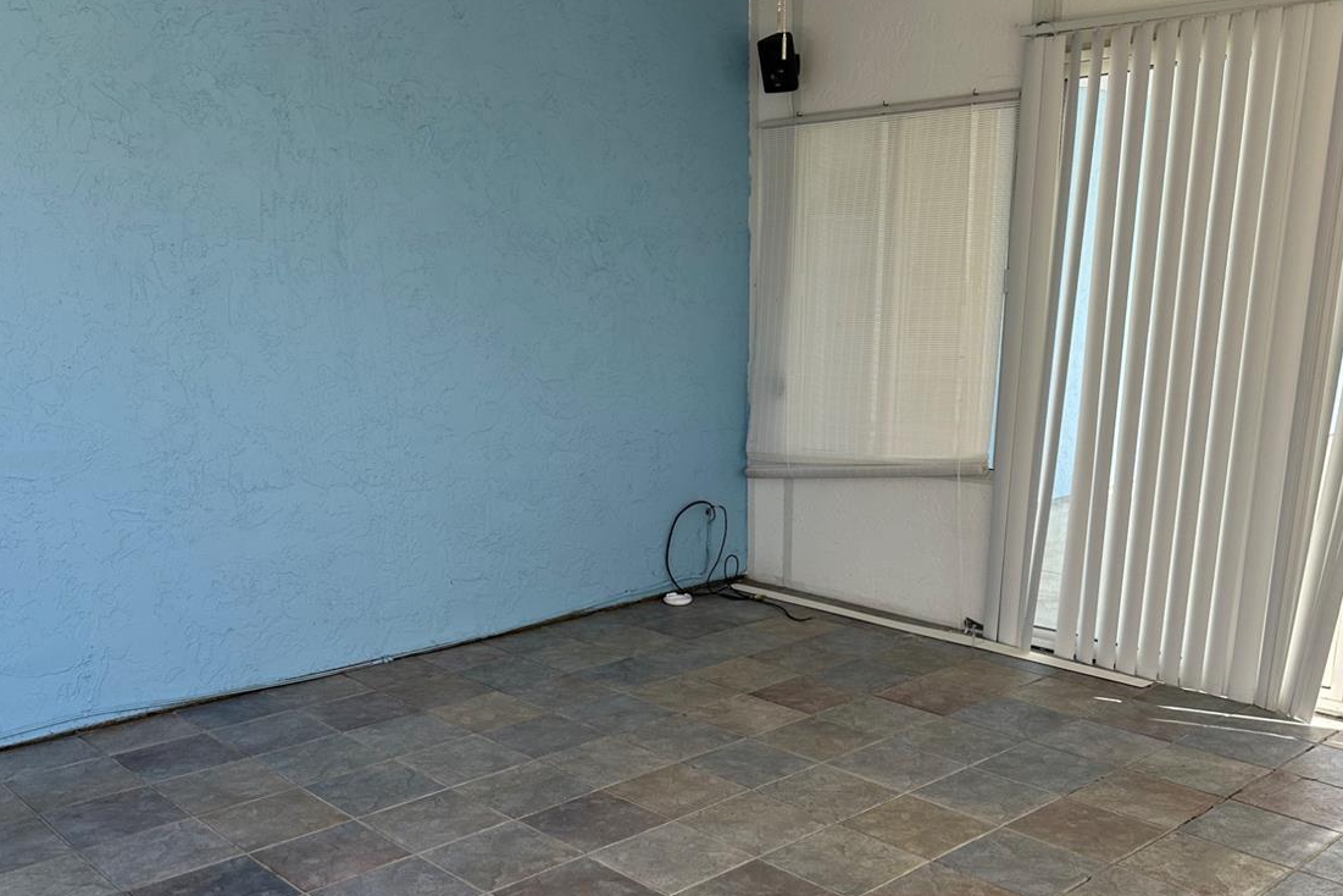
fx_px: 1268
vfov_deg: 37.8
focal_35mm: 34
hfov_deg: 55.8
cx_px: 662
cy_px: 684
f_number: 1.78
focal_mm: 6.86
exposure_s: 1/401
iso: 80
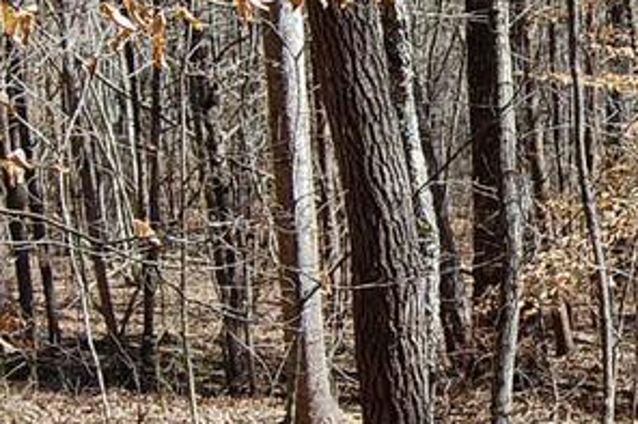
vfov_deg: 14.7
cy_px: 278
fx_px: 1641
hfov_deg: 20.6
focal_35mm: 93
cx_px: 754
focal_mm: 19
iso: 200
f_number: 7.1
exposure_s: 1/200
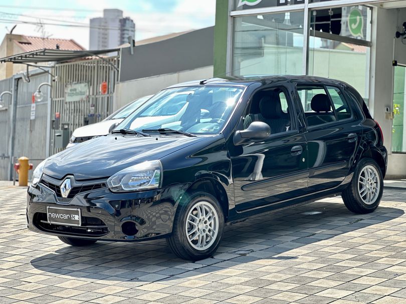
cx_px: 203
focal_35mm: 77
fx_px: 903
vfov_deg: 19.1
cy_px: 152
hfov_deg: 25.3
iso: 40
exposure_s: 1/143
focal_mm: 9
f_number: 2.8
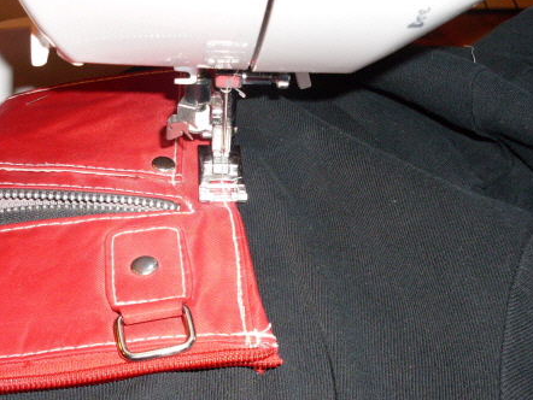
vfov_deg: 26.5
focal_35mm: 55
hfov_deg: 34.9
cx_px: 230
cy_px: 236
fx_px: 847
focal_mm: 6.3
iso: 100
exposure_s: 1/45
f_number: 2.8
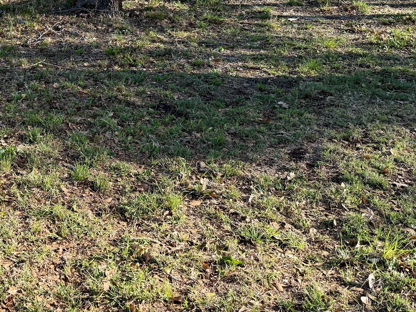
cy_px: 20
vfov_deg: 28.3
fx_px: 589
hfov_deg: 36.3
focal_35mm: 49
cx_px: 34
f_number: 1.78
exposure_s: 1/1192
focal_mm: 6.76
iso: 100
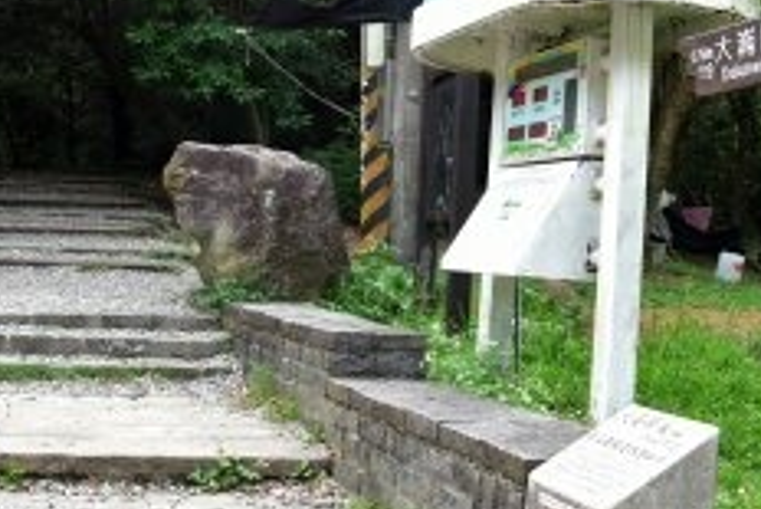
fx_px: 1121
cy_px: 89
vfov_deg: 25.0
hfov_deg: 37.1
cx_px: 246
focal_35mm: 53
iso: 400
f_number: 5.6
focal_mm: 24
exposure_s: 1/100
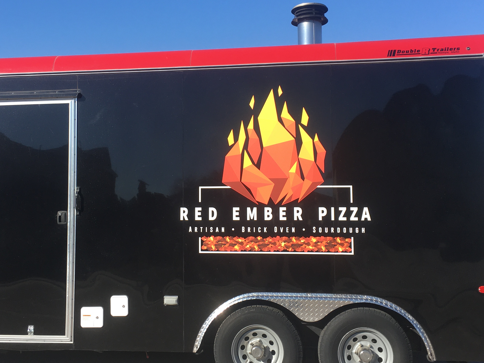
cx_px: 201
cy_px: 154
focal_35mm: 44
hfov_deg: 42.8
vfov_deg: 32.8
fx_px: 615
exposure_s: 1/1083
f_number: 2.2
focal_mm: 4.15
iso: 25
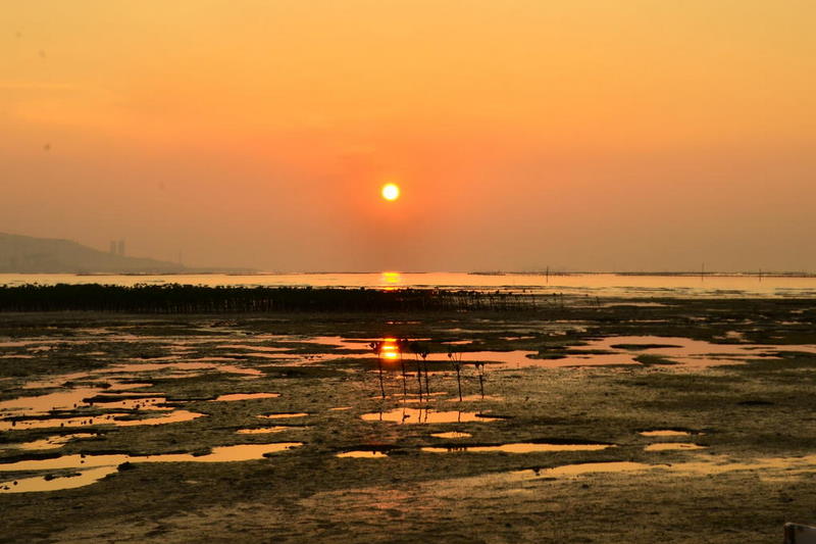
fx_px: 1190
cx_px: 408
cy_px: 272
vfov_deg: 25.7
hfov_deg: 37.9
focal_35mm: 52
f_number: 22
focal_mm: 35
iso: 200
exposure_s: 1/80
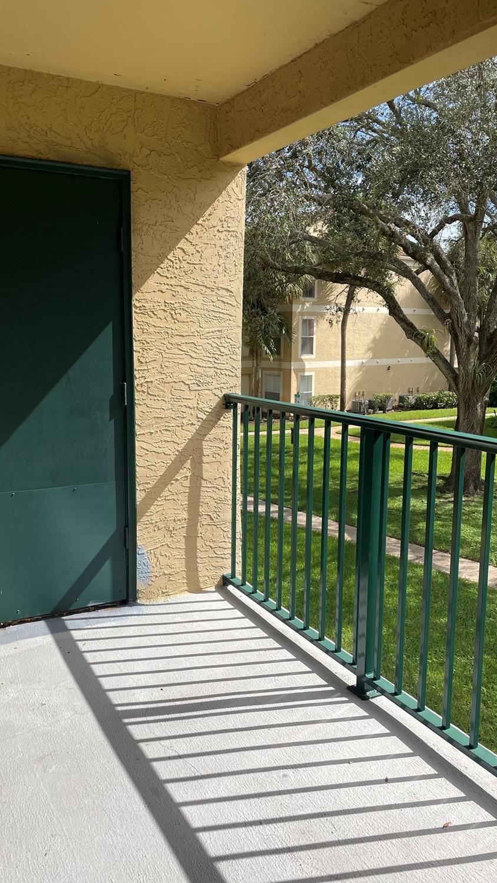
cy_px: 439
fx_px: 679
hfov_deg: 40.2
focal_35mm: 29
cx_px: 240
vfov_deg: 66.1
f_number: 1.6
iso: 32
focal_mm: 4.2
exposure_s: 1/3205
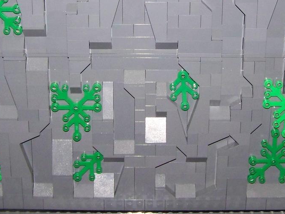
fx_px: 716
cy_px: 43
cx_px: 138
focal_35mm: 87
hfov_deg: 22.5
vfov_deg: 16.8
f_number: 2.8
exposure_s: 1/30
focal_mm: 6.3
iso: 200
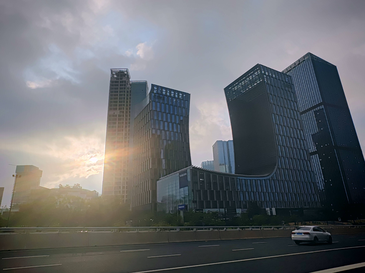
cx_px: 182
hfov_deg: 76.4
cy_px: 136
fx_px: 232
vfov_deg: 61.0
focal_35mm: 22
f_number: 2
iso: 50
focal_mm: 1.82
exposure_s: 1/799
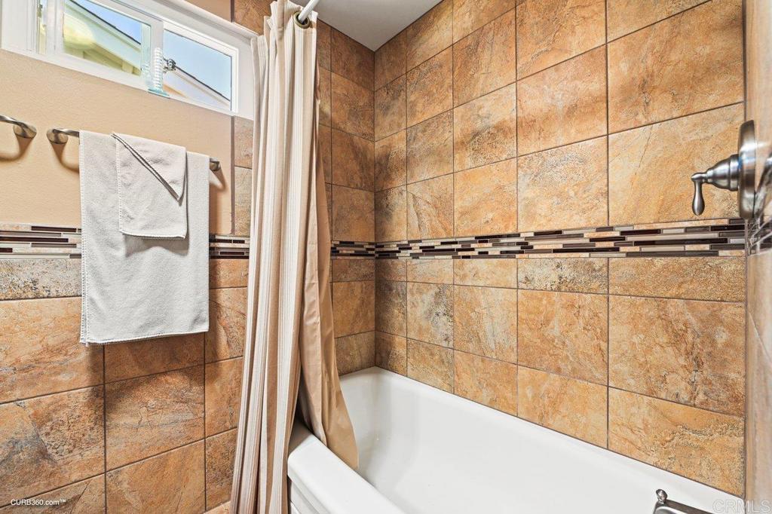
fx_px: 300
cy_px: 257
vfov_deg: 81.2
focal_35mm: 14
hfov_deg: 104.3
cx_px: 386
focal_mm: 14
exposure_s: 1/4
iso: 640
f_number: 6.3
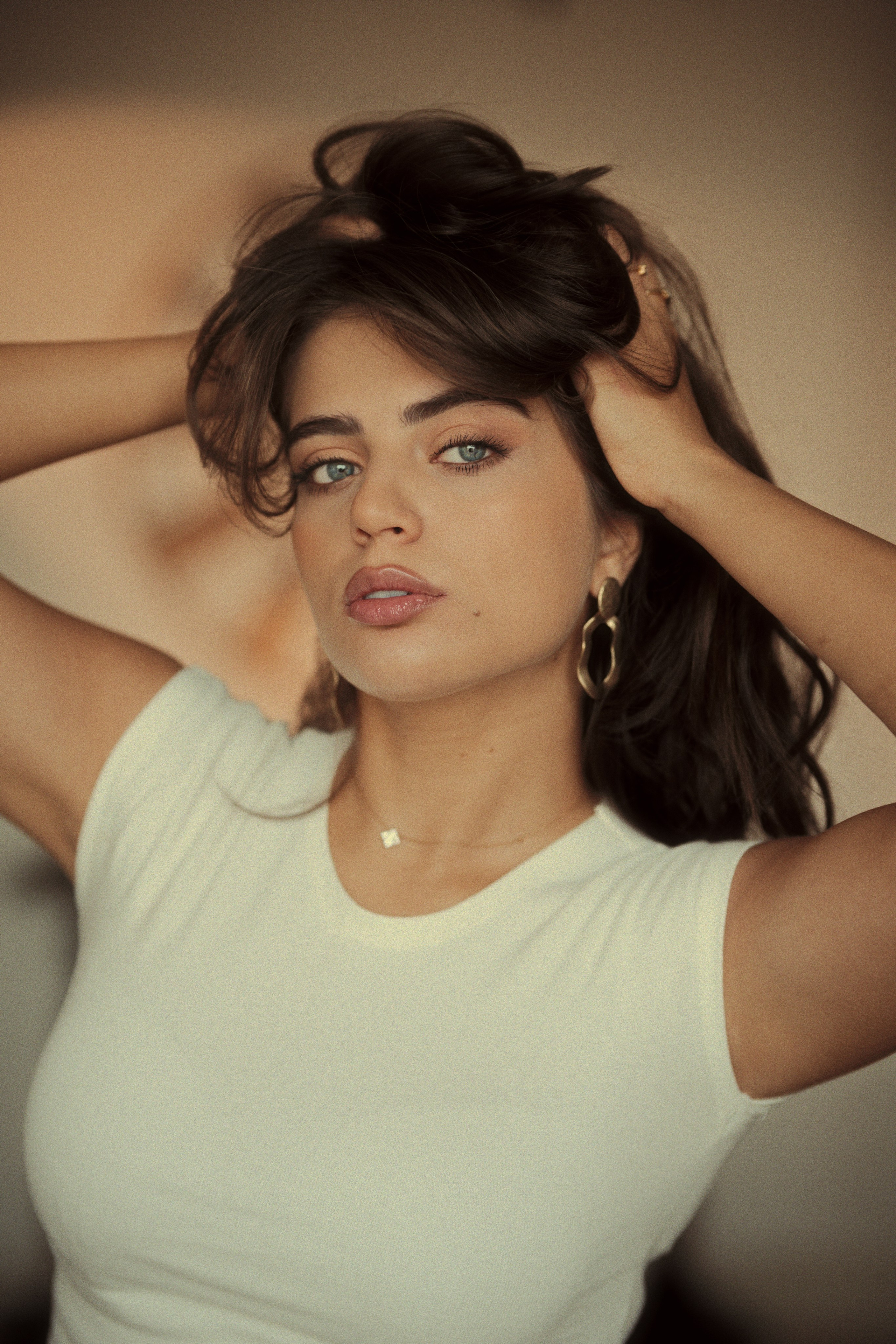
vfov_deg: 23.9
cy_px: 672
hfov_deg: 16.1
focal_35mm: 85
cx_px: 448
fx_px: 3173
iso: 250
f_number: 2.5
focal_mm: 85
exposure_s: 1/250
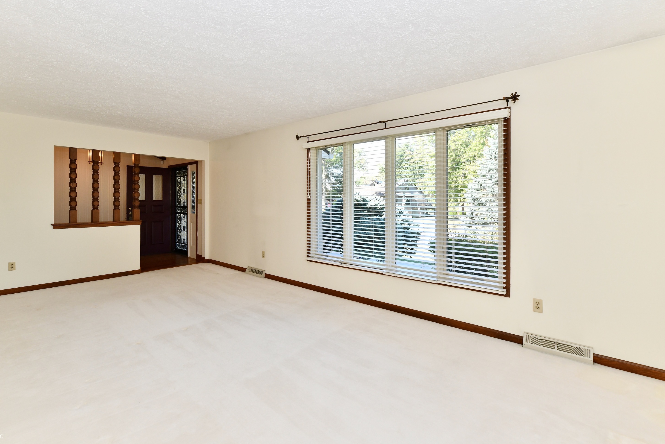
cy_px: 209
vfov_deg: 70.4
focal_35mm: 17
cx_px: 323
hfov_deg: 93.2
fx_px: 314
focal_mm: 16
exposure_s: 1/200
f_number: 7.1
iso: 640
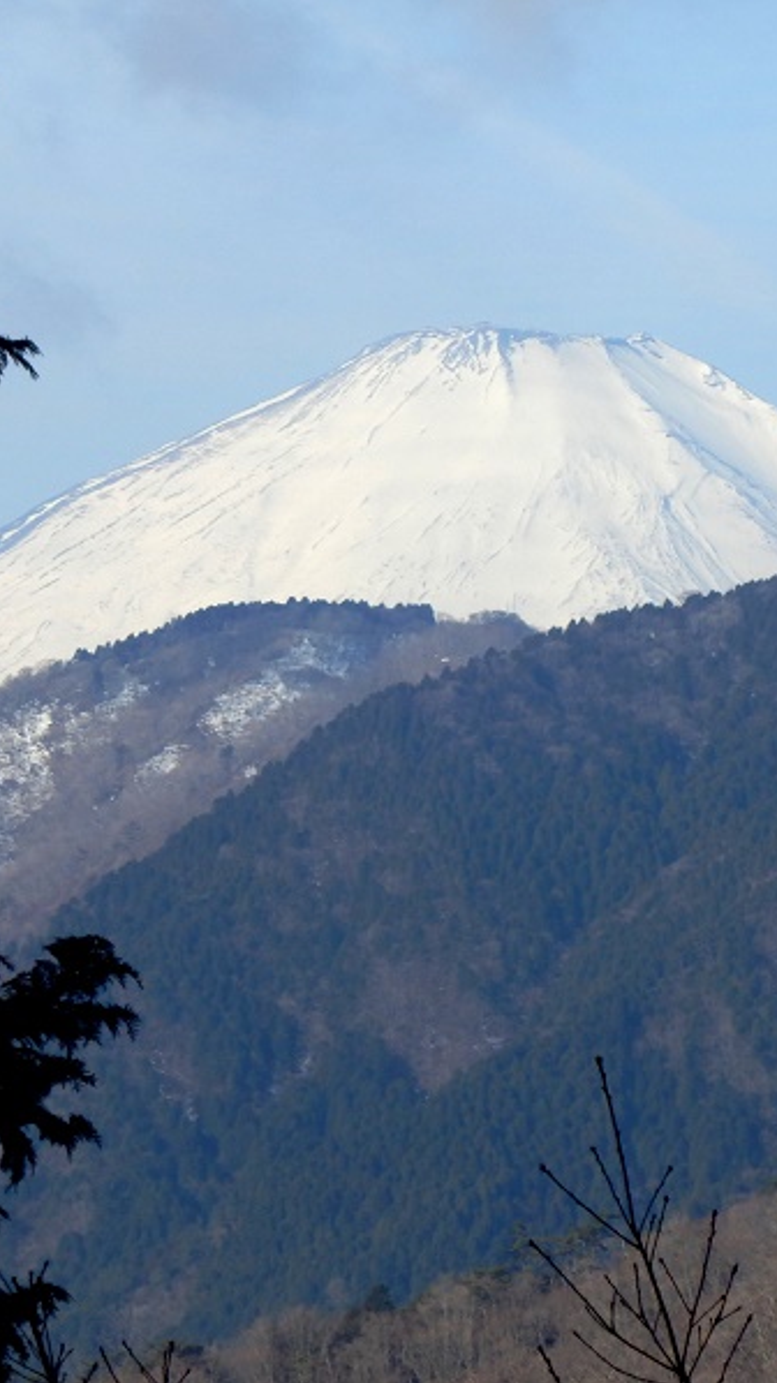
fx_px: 12830
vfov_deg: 6.2
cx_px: 458
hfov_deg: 3.5
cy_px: 692
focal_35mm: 350
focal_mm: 42.5
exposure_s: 1/500
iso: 80
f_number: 5.8
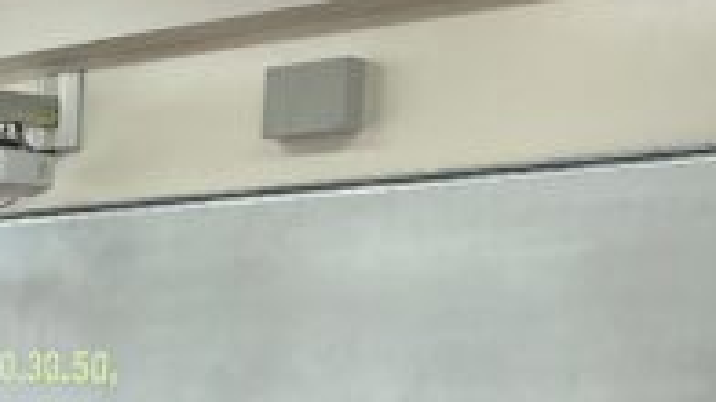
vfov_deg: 12.2
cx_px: -285
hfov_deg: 20.7
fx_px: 1727
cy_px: 707
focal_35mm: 91
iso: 25
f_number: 1.8
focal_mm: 3
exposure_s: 1/120
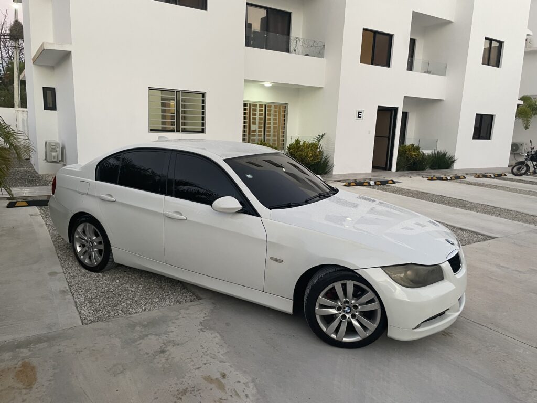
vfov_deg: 53.1
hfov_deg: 67.3
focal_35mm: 26
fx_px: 403
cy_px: 202
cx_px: 268
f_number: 1.6
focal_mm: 4.2
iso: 160
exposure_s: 1/59
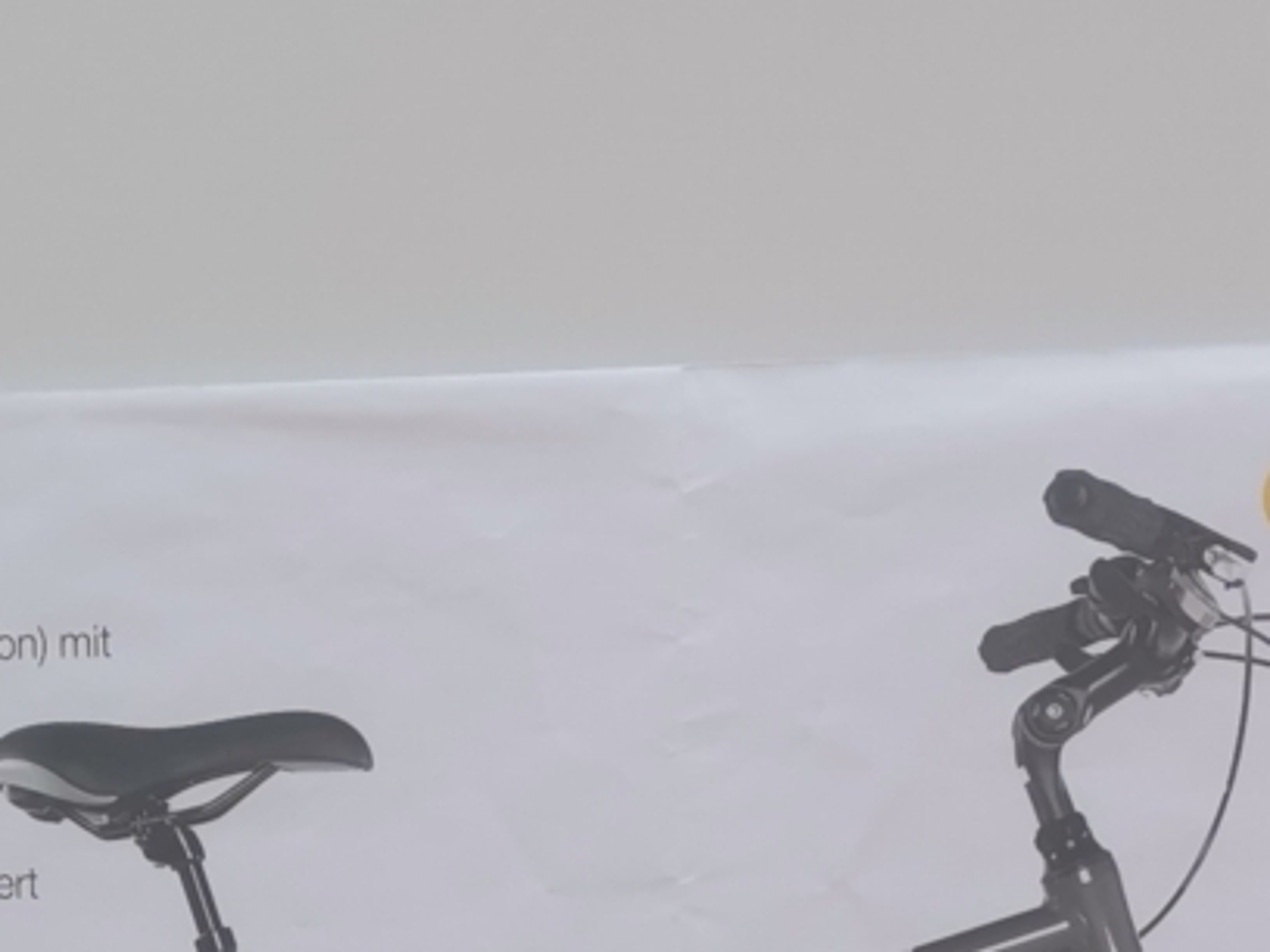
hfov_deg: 15.5
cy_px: 1431
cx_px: 591
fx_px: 4659
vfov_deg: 11.2
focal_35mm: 127
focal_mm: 5.58
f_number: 1.8
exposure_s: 1/824
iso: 50
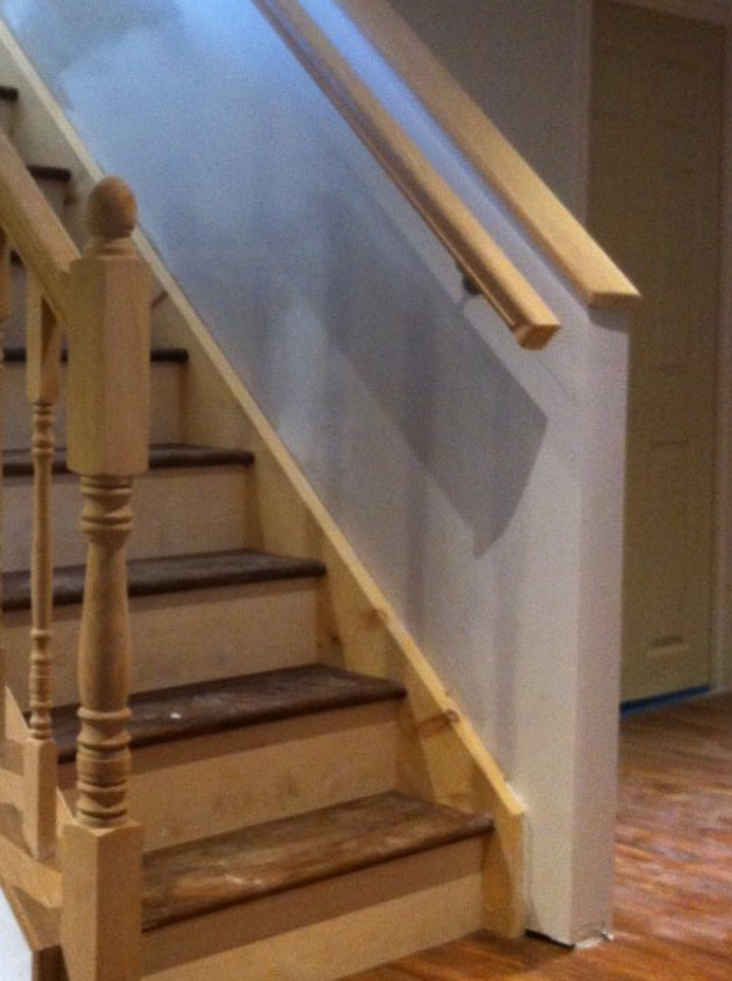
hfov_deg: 22.6
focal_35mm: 64
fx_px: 1810
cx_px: 165
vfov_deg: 30.3
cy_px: 406
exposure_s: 1/15
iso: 250
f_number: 2.8
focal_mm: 3.85
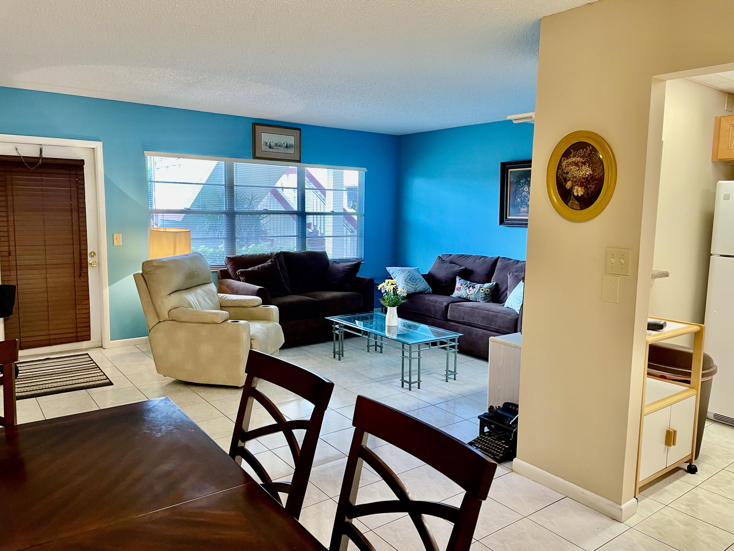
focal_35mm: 26
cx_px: 367
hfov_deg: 67.3
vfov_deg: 53.1
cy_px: 276
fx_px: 551
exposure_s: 1/60
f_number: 1.6
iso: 100
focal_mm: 4.2
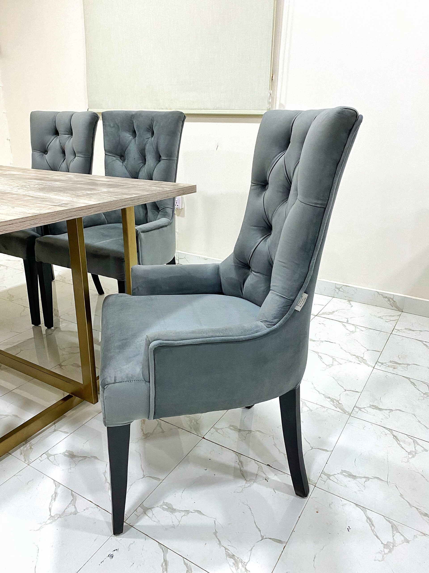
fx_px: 430
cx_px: 214
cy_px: 286
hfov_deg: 53.1
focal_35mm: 26
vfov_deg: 67.3
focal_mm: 4.25
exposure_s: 1/60
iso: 160
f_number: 1.8
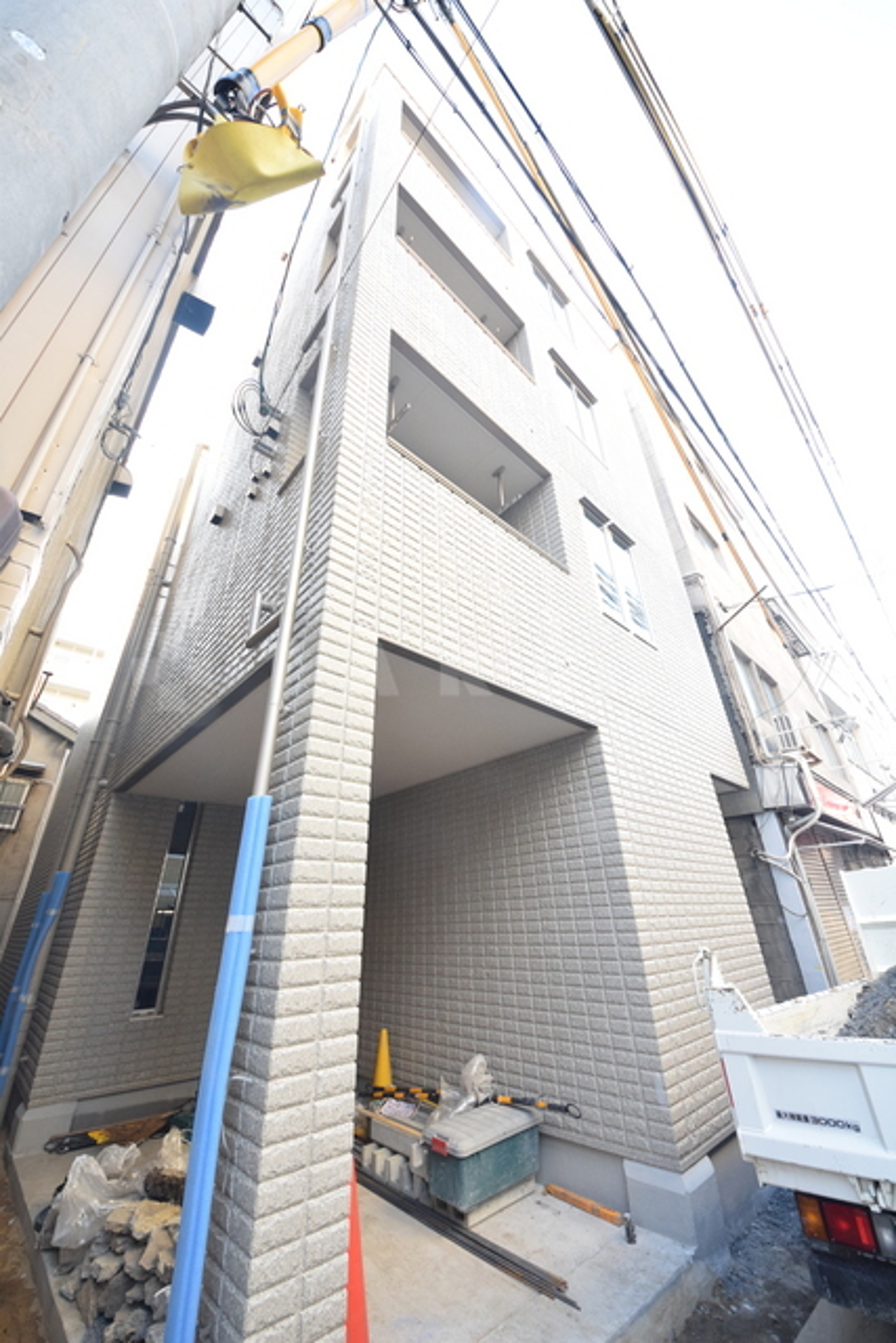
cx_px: 448
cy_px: 672
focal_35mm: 12
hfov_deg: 90.0
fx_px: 448
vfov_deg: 112.6
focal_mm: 8
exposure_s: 1/125
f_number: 5.6
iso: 1600
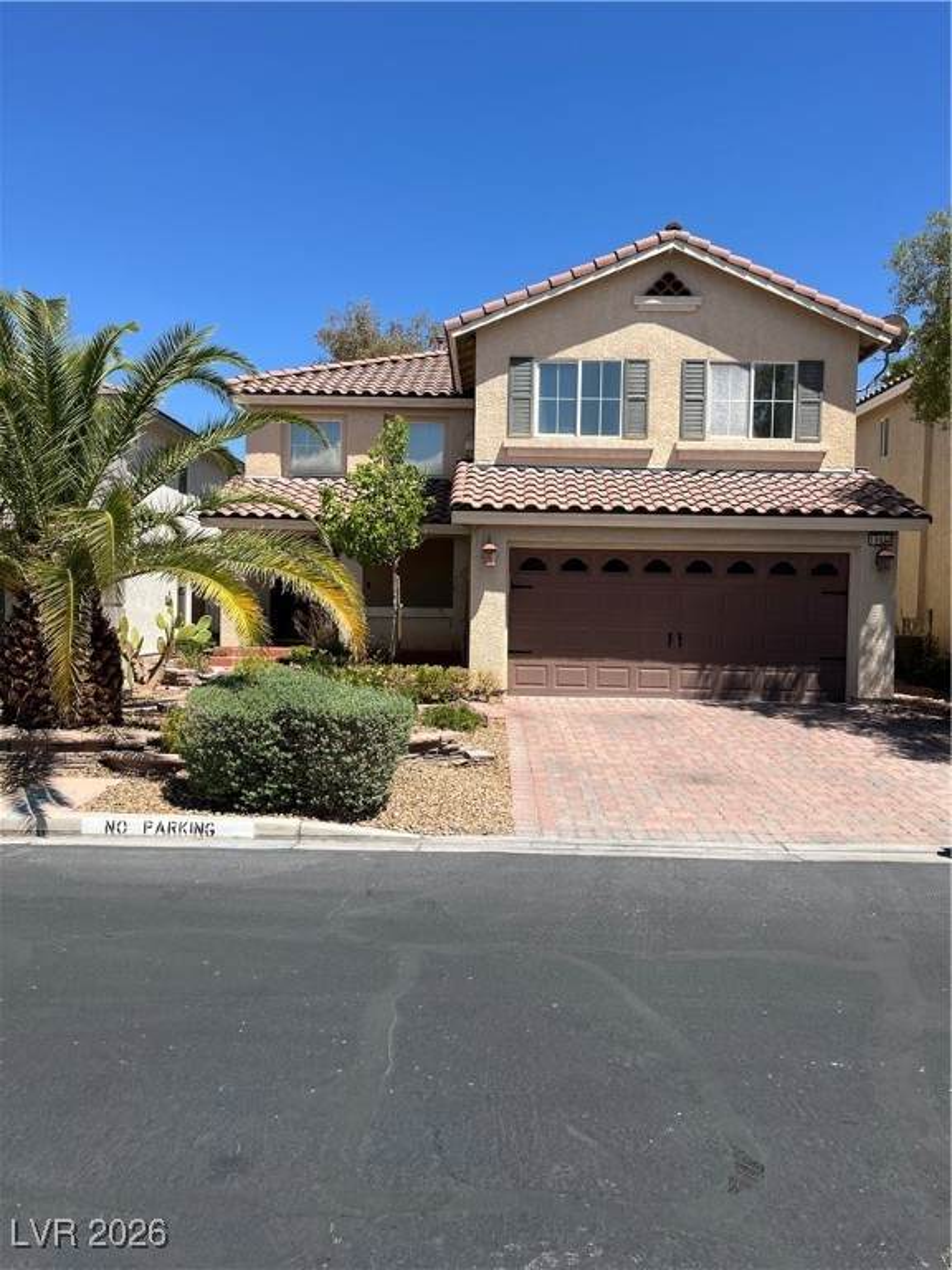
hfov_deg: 53.1
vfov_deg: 67.3
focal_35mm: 26
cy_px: 635
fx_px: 953
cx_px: 476
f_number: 1.6
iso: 50
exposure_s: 1/3311
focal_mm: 5.1
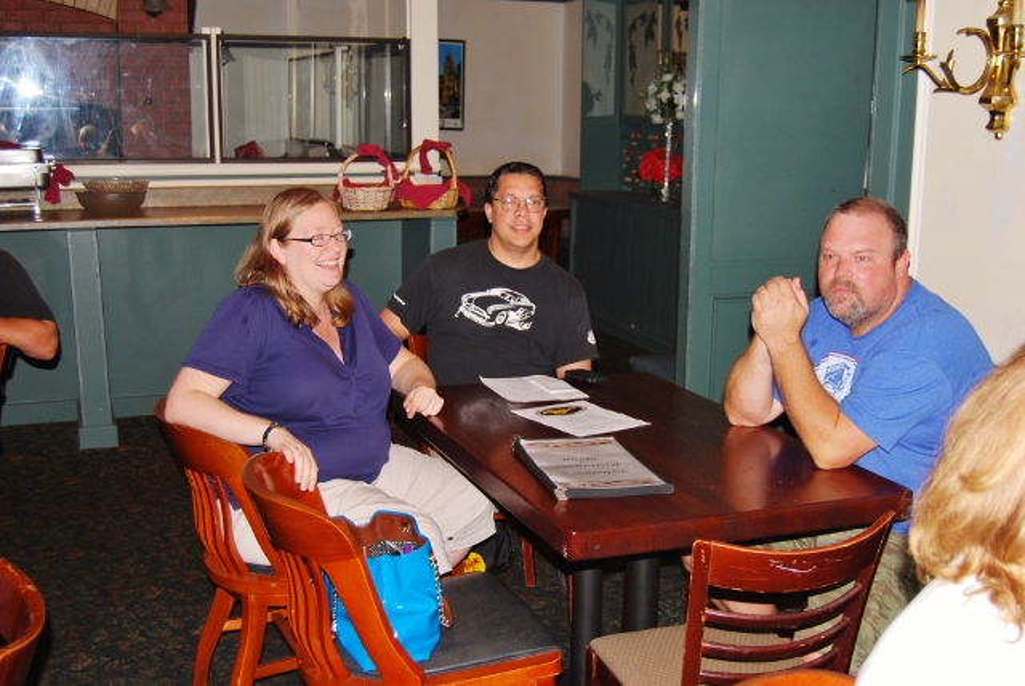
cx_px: 512
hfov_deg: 43.6
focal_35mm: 45
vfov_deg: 29.9
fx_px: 1282
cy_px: 343
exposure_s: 1/60
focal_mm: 30
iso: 200
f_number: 4.2
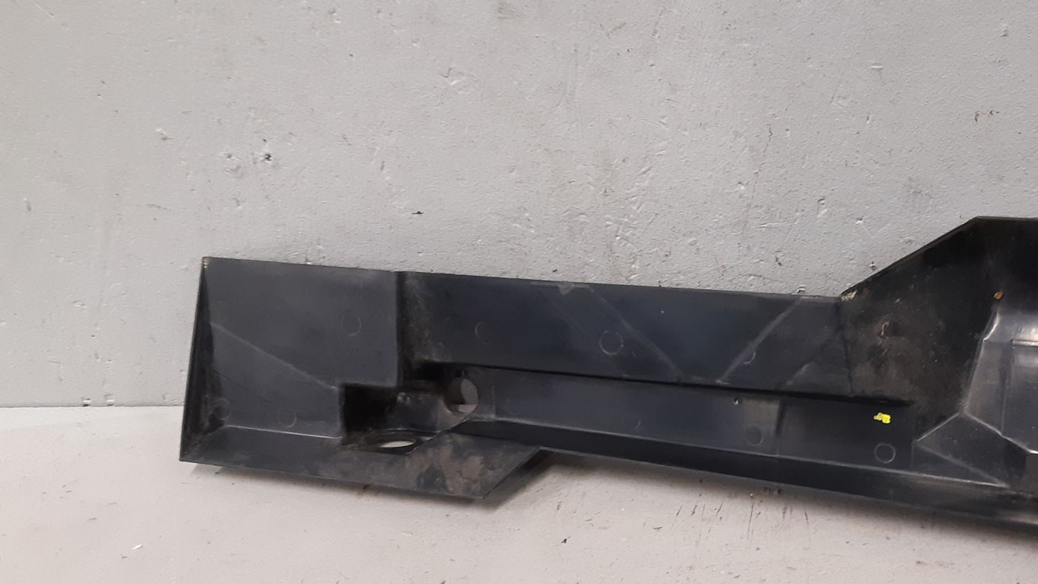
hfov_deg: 49.2
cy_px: 387
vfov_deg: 29.5
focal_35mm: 40
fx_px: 1101
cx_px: 729
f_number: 1.7
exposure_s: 1/50
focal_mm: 3.93
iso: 200
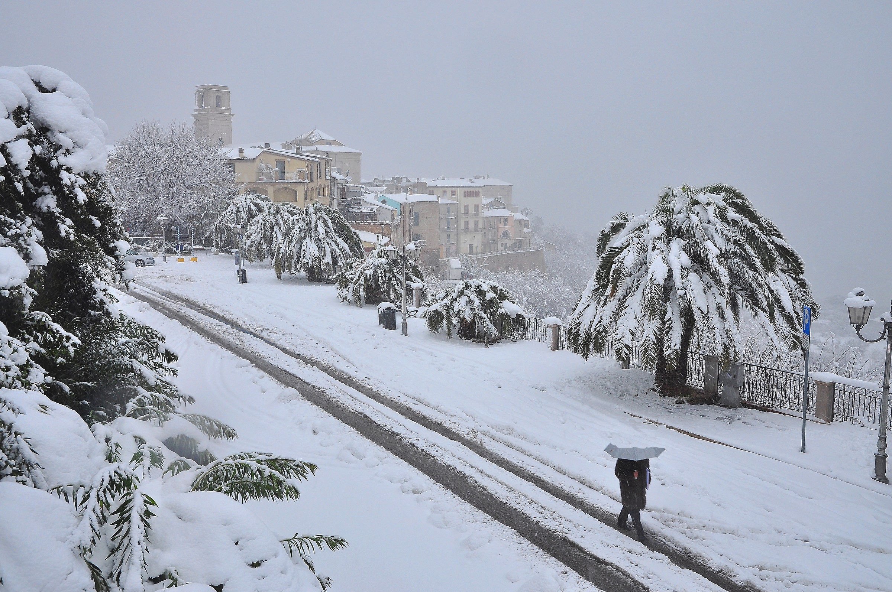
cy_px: 296
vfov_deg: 39.9
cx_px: 446
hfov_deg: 57.3
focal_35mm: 33
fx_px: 817
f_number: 7.1
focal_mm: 22
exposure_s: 1/40
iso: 200
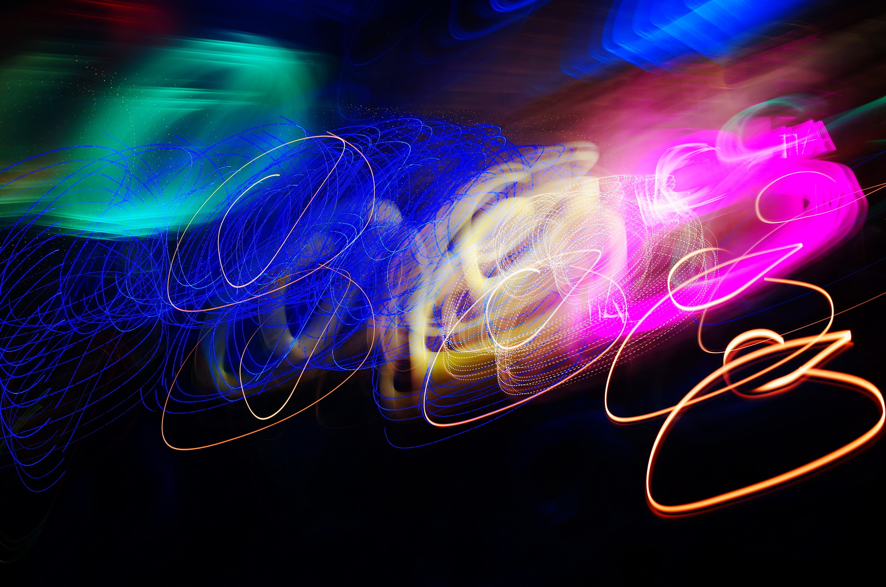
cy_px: 294
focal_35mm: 28
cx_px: 443
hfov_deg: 65.6
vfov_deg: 46.2
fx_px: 688
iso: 100
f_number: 2.8
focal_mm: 18.3
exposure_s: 1/1.6
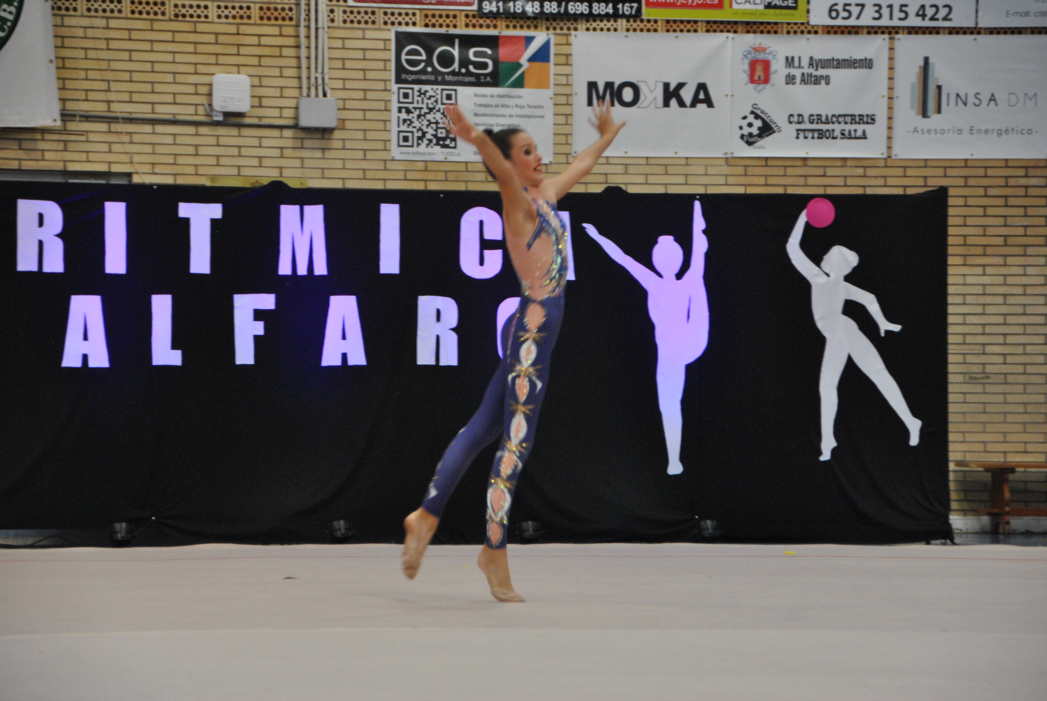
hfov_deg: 15.9
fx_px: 3756
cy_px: 350
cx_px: 524
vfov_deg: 10.7
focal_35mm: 129
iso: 800
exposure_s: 1/160
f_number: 5.3
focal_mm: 86
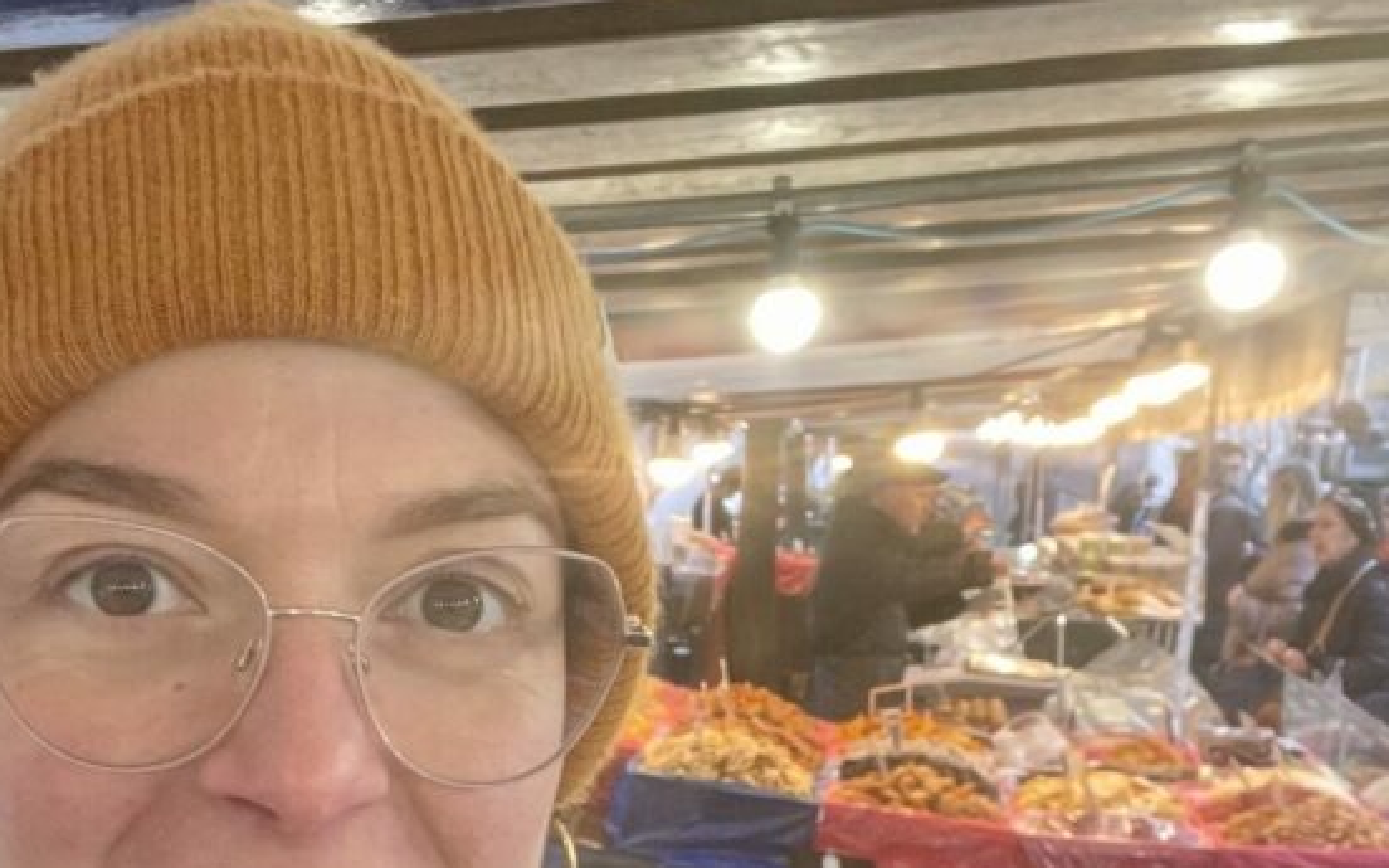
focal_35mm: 59
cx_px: 513
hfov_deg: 34.4
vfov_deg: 20.3
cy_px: 1102
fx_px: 2233
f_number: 2.2
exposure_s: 1/50
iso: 100
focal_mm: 2.71
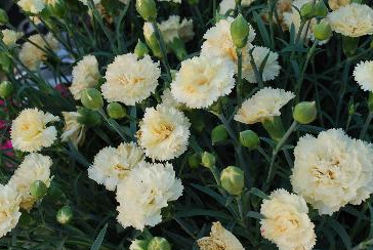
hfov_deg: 35.6
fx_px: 581
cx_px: 201
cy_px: 136
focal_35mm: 56
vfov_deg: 24.3
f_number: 8
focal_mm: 34
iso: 200
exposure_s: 1/60
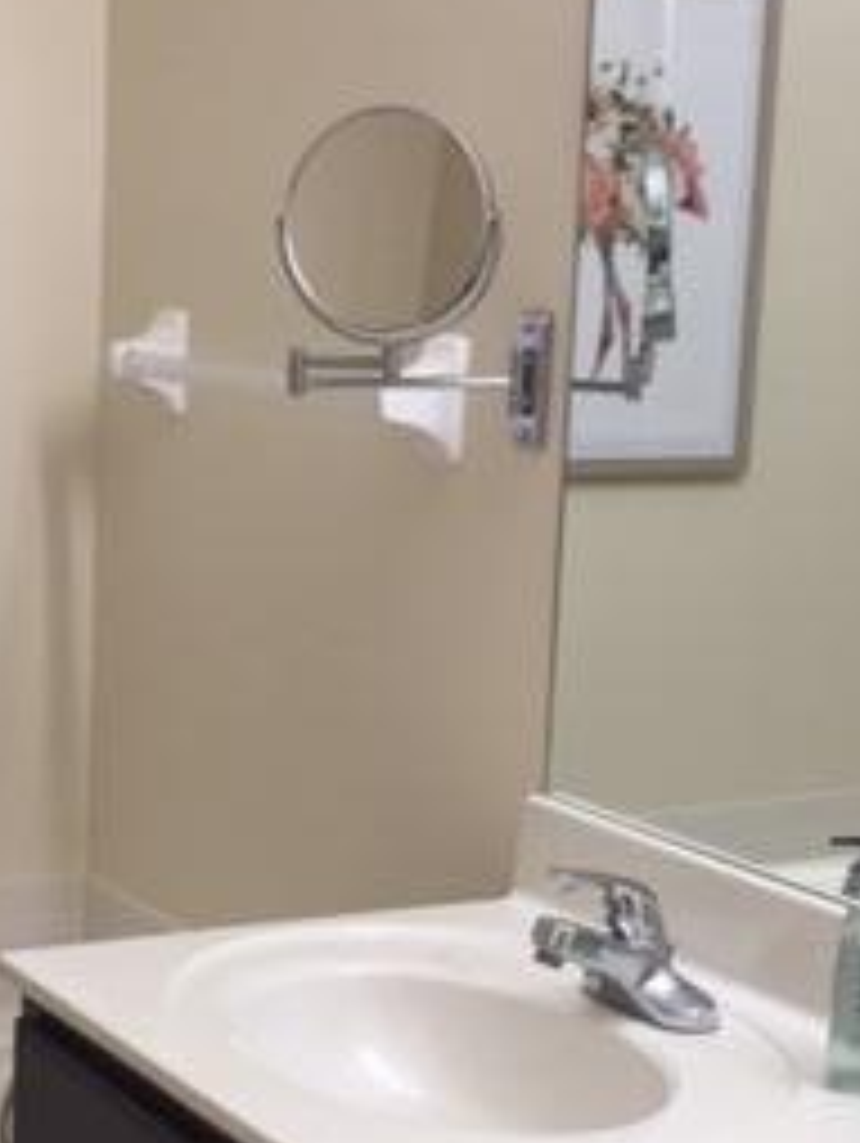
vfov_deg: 26.4
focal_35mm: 73
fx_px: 2414
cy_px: 801
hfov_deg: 20.2
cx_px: 446
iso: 32
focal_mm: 4.15
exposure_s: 1/30
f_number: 2.2
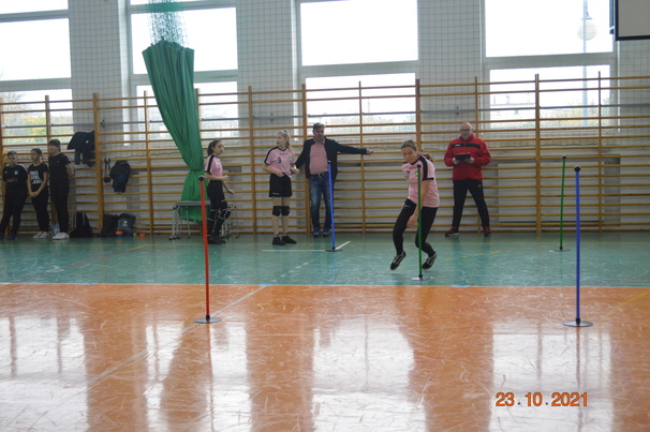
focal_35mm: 51
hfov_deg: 38.9
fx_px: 920
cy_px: 216
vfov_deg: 26.4
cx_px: 325
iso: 2500
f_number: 5
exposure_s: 1/500
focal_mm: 34
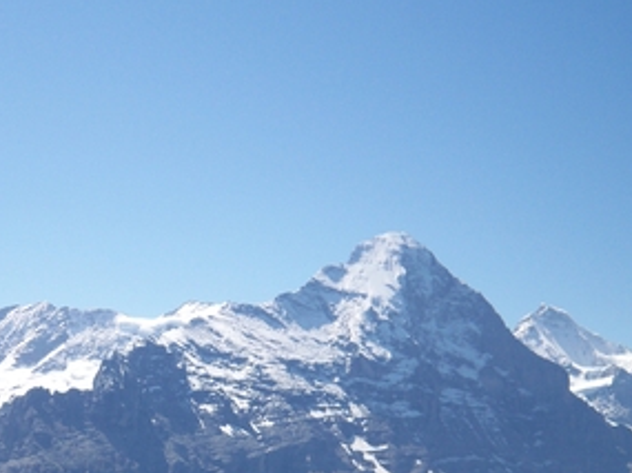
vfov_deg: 18.5
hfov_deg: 24.7
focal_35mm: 78
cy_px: 433
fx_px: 1422
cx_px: 137
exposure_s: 1/160
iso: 64
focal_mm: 7.9
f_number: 8.6
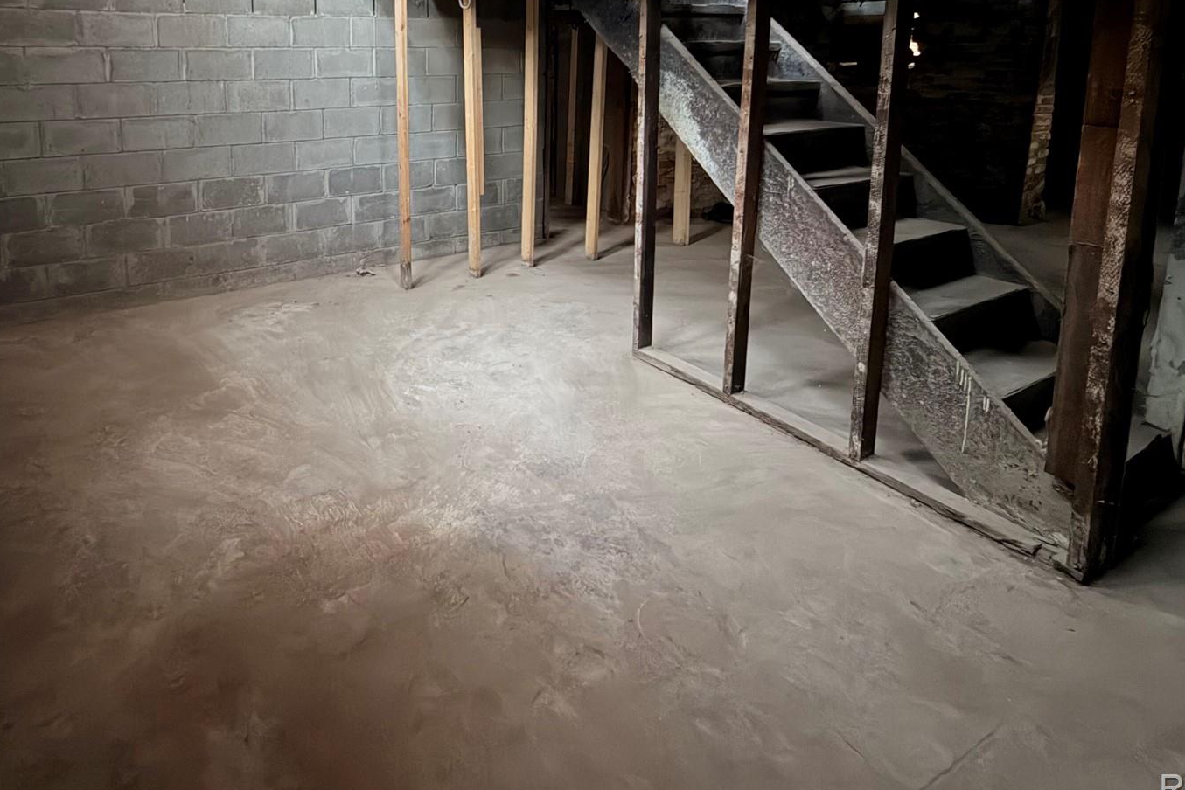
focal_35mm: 22
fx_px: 724
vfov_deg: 53.0
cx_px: 437
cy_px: 142
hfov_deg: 77.0
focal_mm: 2.22
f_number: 2.2
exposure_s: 1/8
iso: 1250
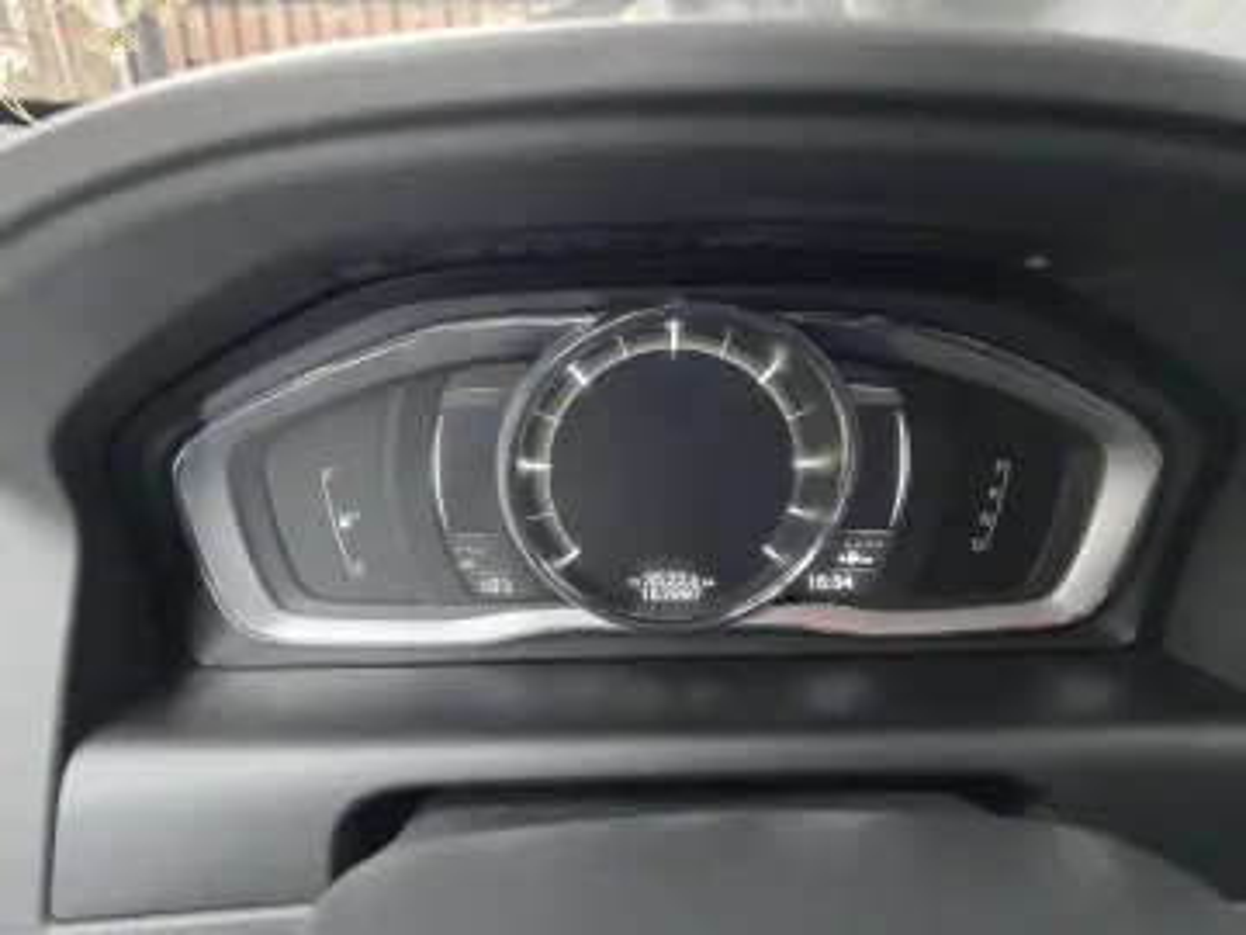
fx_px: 828
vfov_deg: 58.9
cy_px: 468
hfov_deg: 73.9
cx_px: 623
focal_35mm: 23
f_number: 1.7
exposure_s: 1/100
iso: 800
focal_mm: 6.3
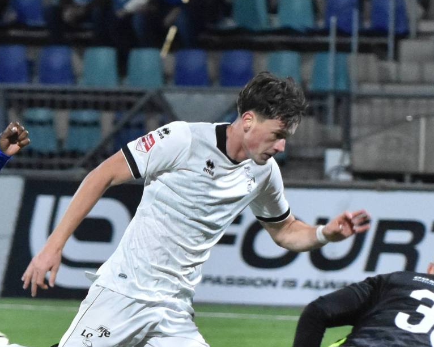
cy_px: 310
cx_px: 122
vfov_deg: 3.4
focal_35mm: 459
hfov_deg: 4.2
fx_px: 5893
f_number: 2.8
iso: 2500
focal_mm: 130
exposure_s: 1/640
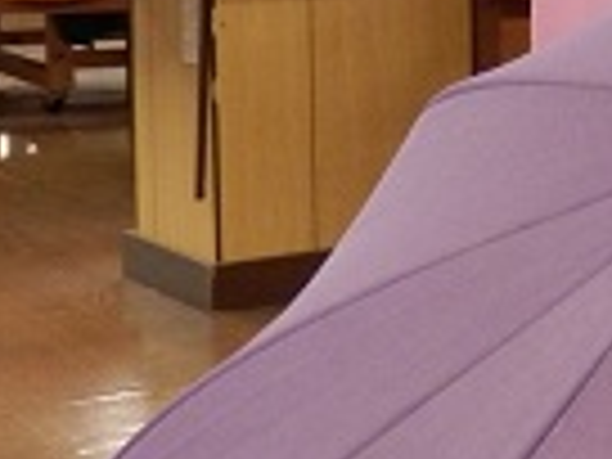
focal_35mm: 110
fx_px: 1945
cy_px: 4
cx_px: 1179
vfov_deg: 13.3
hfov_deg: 15.0
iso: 250
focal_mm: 4.5
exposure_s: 1/30
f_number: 3
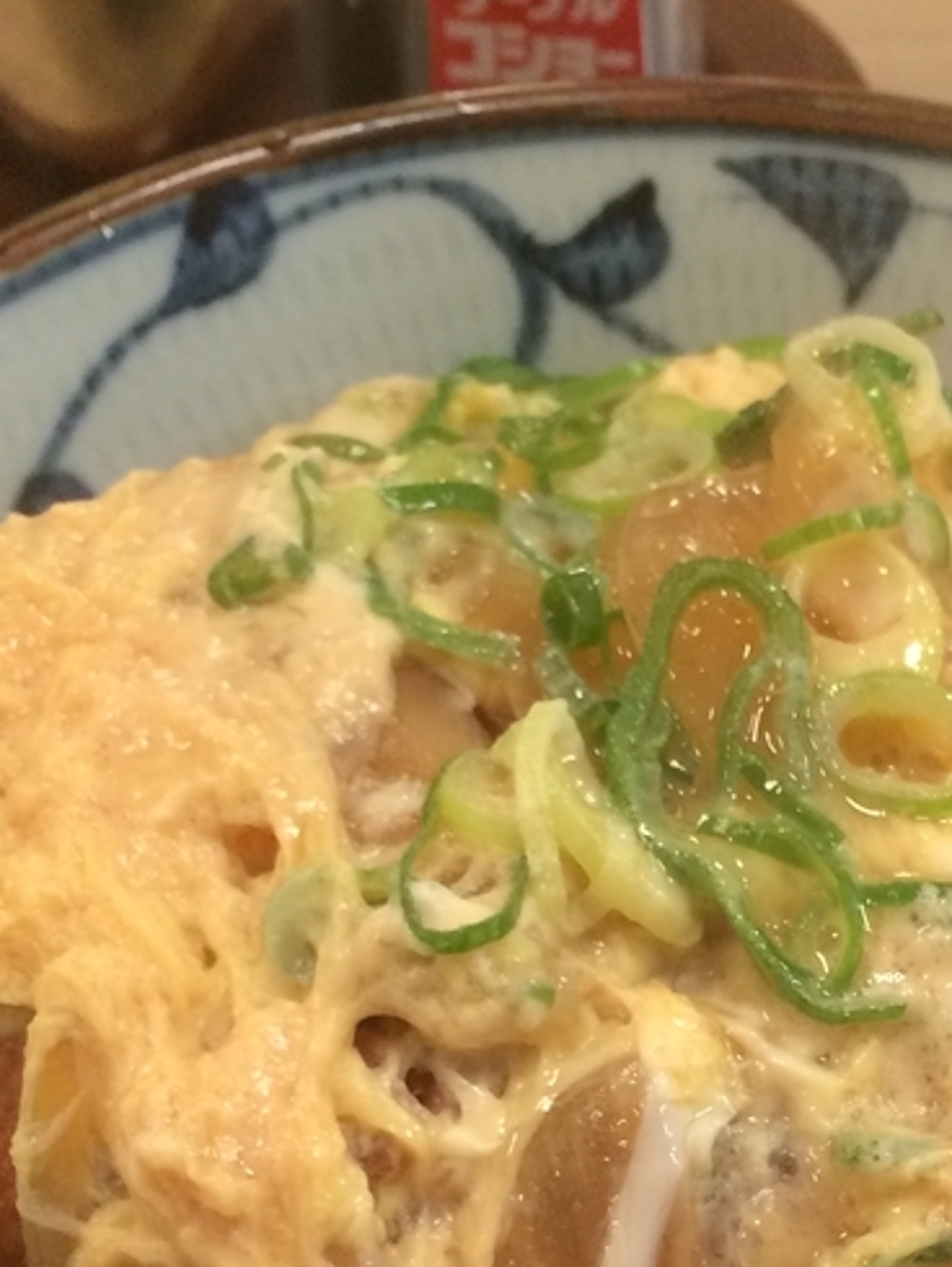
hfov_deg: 20.4
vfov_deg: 26.4
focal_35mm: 71
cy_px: 1148
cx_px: 805
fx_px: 2601
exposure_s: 1/30
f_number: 2.2
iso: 160
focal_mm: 4.15
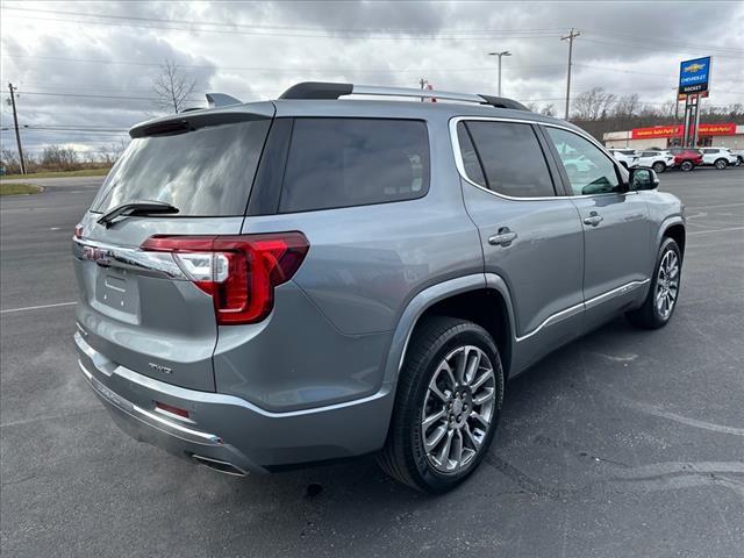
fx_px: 516
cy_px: 279
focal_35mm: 24
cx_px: 372
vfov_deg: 56.8
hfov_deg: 71.6
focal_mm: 6.86
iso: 80
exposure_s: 1/1393
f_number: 1.78
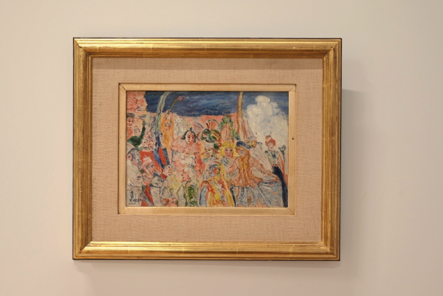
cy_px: 148
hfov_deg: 45.4
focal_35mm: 43
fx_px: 529
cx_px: 222
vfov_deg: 31.2
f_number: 4
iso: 800
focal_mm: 43
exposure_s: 1/50
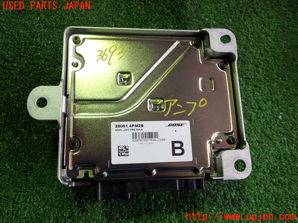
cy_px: 112
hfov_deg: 60.0
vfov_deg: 46.8
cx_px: 149
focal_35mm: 30
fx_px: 258
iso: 200
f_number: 2.3
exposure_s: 1/50
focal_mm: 5.4
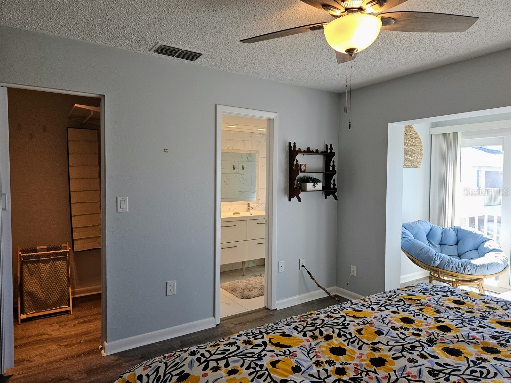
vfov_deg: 58.9
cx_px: 256
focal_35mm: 23
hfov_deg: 73.9
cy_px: 192
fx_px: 340
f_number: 1.8
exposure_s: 1/120
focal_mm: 5.4
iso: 32
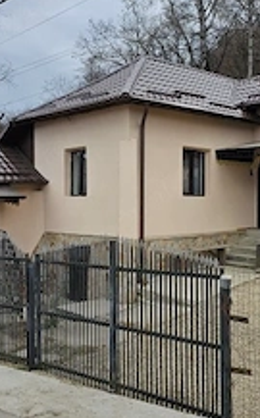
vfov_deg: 44.4
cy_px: 195
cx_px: 173
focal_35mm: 45
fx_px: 512
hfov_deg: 28.3
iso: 10
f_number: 1.7
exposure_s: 1/694
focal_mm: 6.3
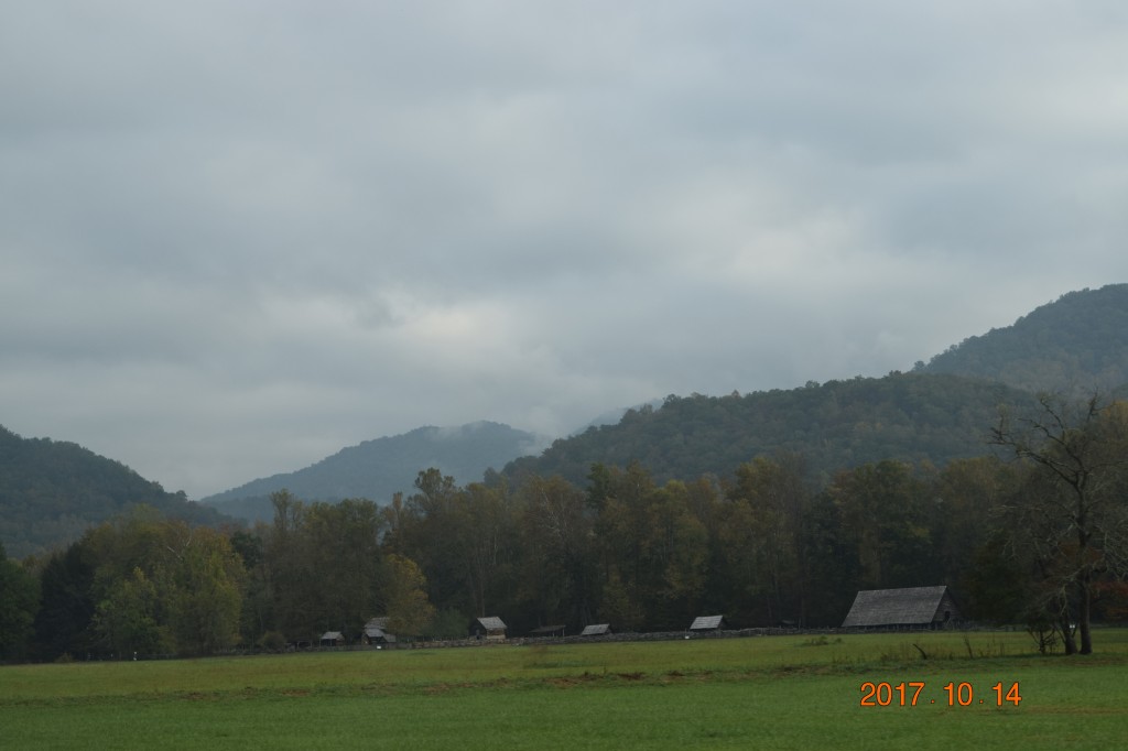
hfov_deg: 24.6
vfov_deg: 16.5
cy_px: 376
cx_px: 564
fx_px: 2584
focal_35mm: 82
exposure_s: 1/250
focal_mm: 55
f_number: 8
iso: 280
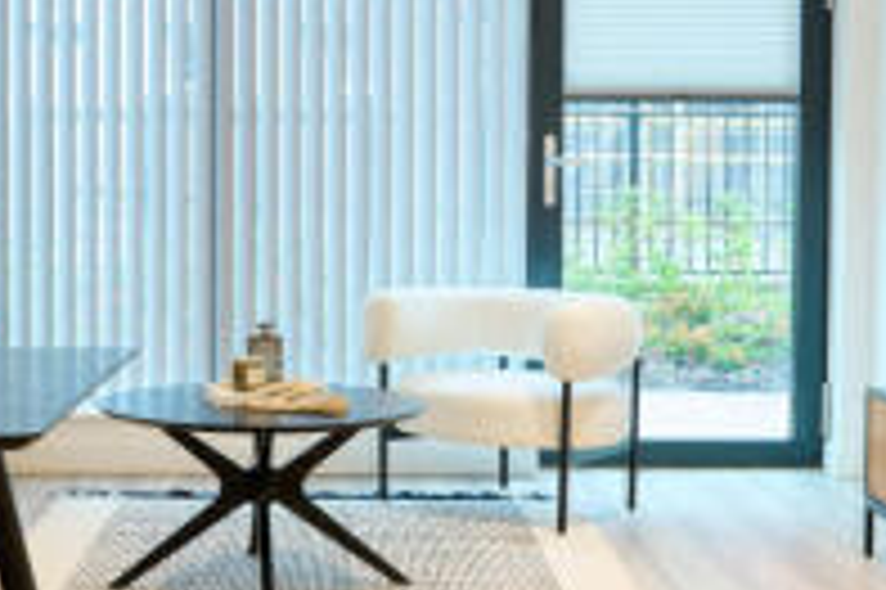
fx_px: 1721
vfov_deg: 19.4
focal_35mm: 70
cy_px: 232
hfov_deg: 28.7
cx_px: 319
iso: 160
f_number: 9
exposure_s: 1/1.3
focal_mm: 29
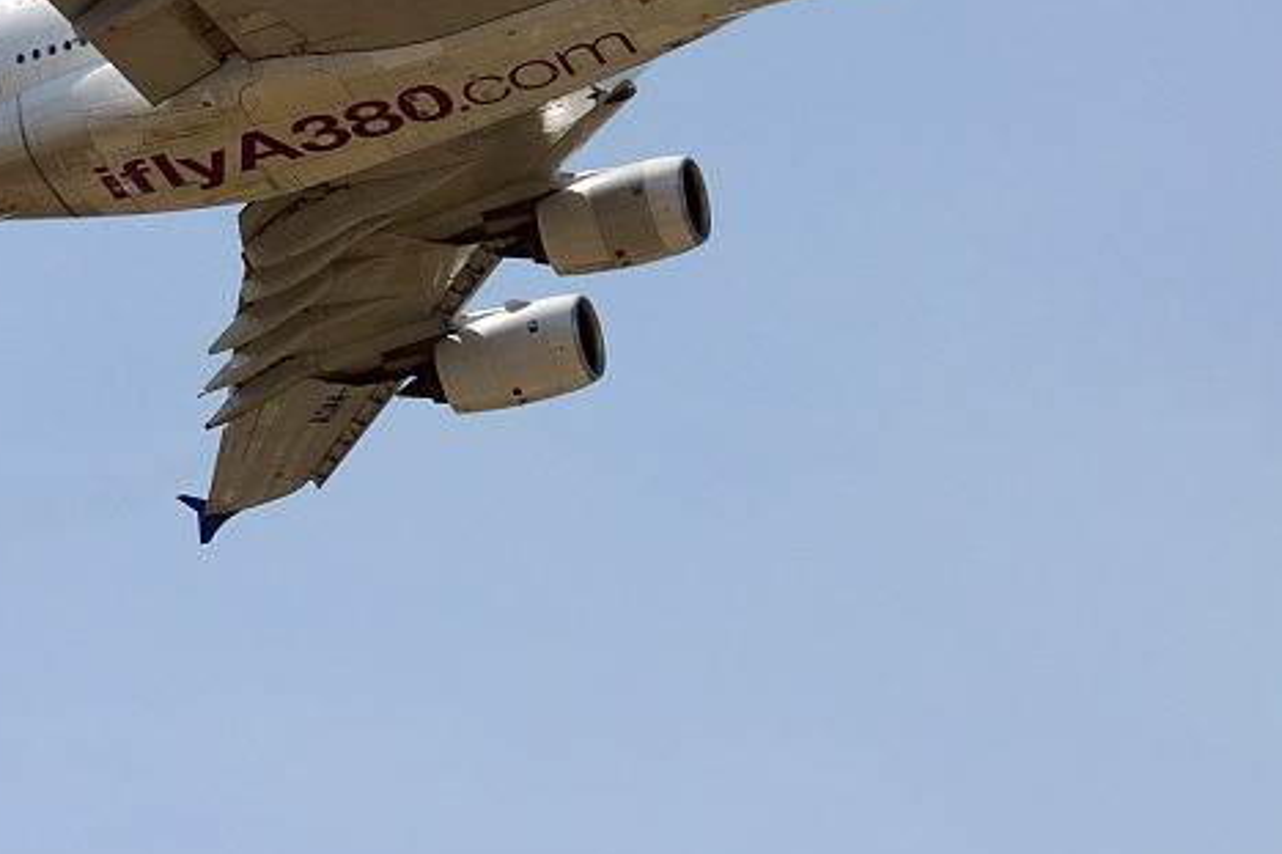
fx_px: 13740
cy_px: 136
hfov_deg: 5.3
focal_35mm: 386
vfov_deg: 3.6
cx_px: 313
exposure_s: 1/2500
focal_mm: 200
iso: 400
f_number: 9
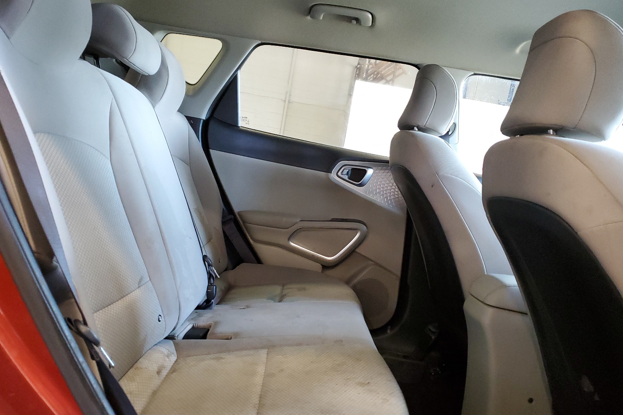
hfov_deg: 63.6
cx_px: 305
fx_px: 502
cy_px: 237
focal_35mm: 29
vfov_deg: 44.8
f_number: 1.5
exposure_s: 1/60.2
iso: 397
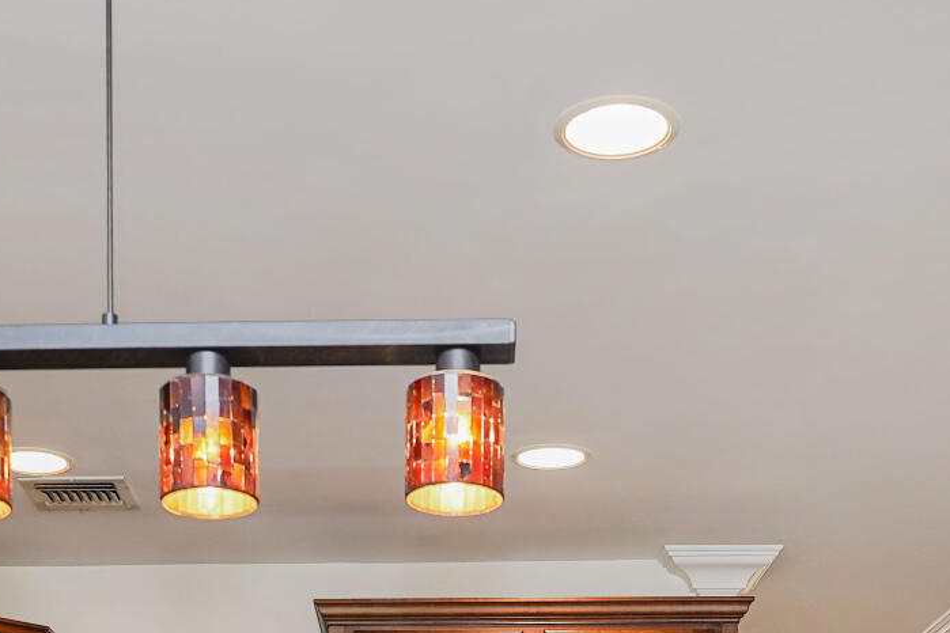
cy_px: 1100
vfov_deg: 16.1
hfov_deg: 27.7
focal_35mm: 73
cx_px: 431
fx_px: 1926
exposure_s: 1/30
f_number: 4
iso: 125
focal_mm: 17
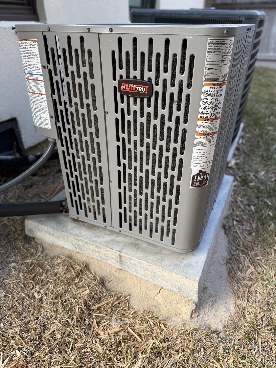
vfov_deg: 71.6
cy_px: 184
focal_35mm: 24
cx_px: 138
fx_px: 255
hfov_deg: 56.8
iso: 80
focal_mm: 6.76
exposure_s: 1/368
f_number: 1.78
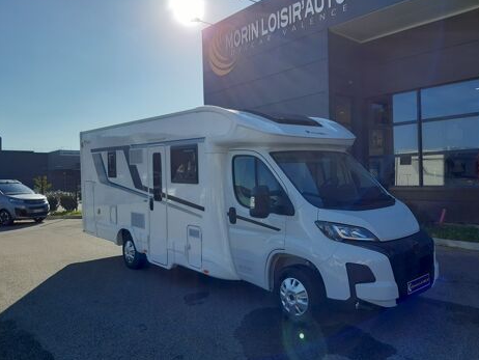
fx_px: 374
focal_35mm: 27
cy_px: 175
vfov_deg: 51.4
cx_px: 246
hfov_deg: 65.3
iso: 40
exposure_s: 1/1845
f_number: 1.7
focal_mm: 3.92
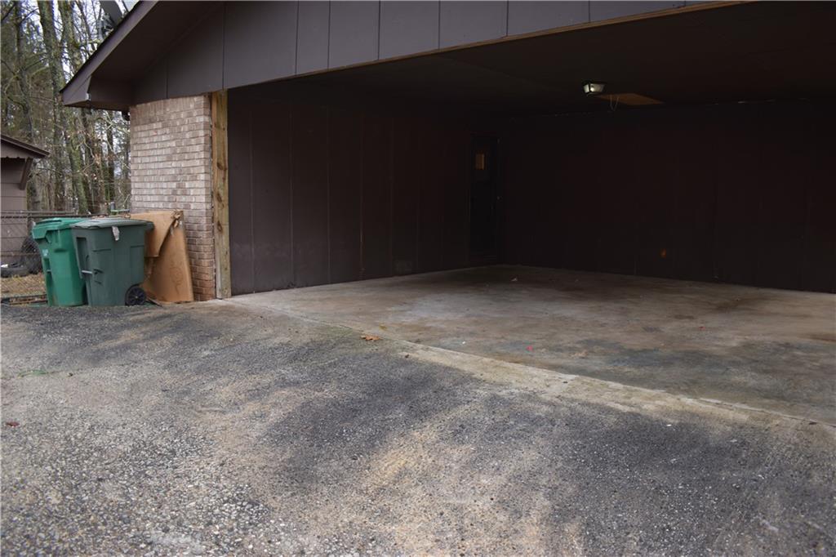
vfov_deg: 47.9
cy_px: 278
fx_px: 627
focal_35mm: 27
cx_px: 418
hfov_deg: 67.4
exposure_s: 1/60
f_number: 3.5
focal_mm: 18
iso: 110
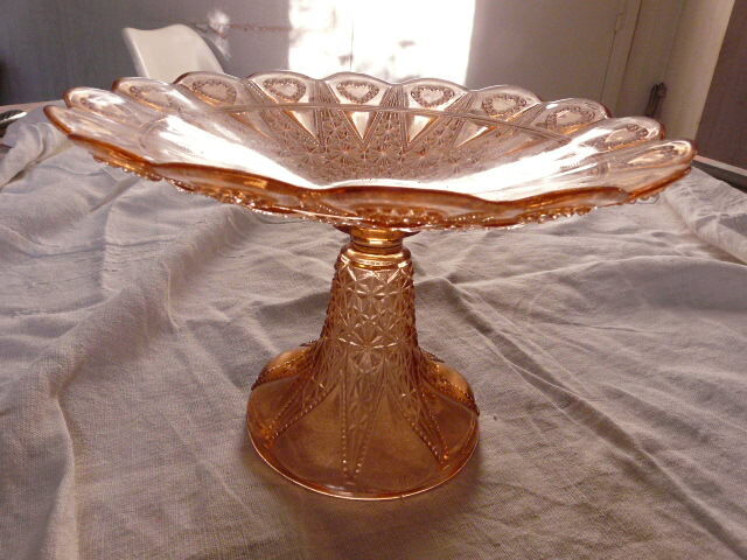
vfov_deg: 49.7
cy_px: 280
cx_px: 374
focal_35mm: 28
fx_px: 604
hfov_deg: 63.4
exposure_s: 1/200
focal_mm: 4.6
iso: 400
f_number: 4.5
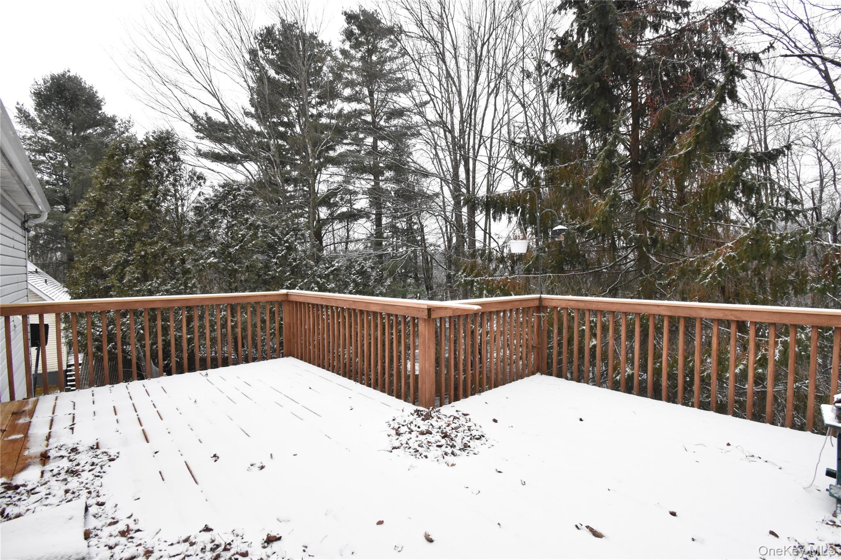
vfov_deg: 77.3
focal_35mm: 15
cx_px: 420
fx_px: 350
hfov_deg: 100.4
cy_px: 280
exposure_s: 1/15
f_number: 10
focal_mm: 10
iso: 3200
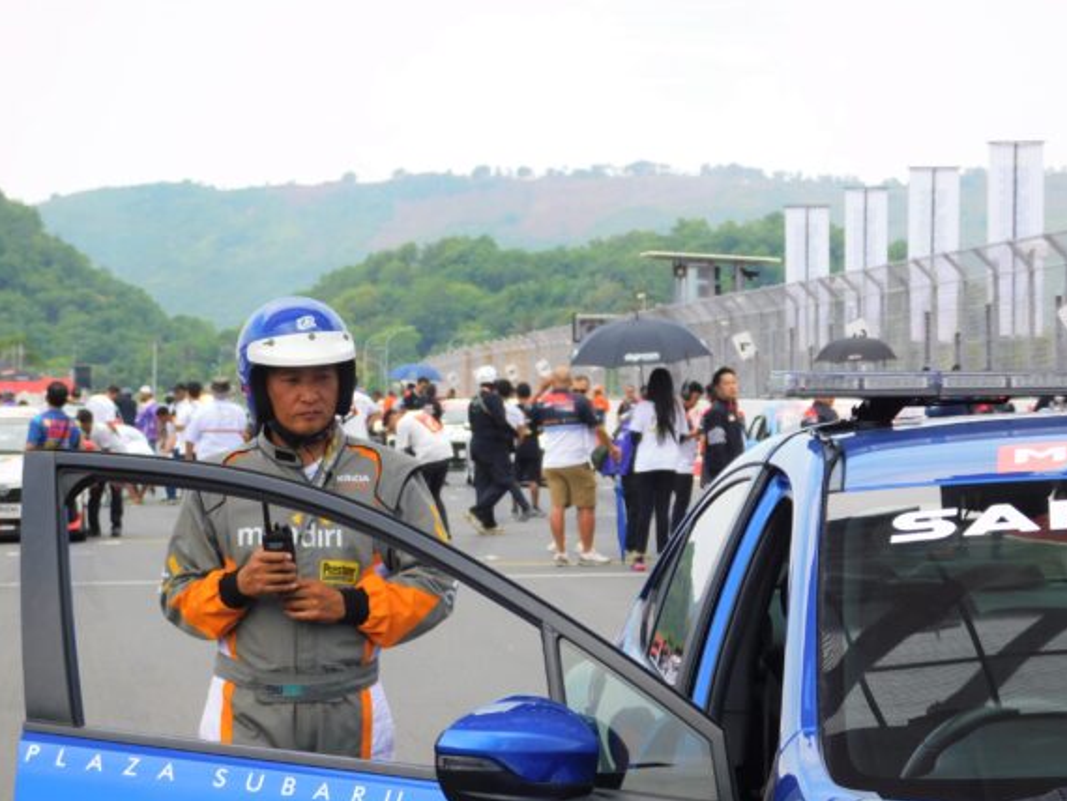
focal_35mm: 141
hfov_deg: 14.0
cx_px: 558
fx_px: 4348
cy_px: 417
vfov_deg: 10.5
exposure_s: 1/250
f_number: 5
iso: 125
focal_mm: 23.7
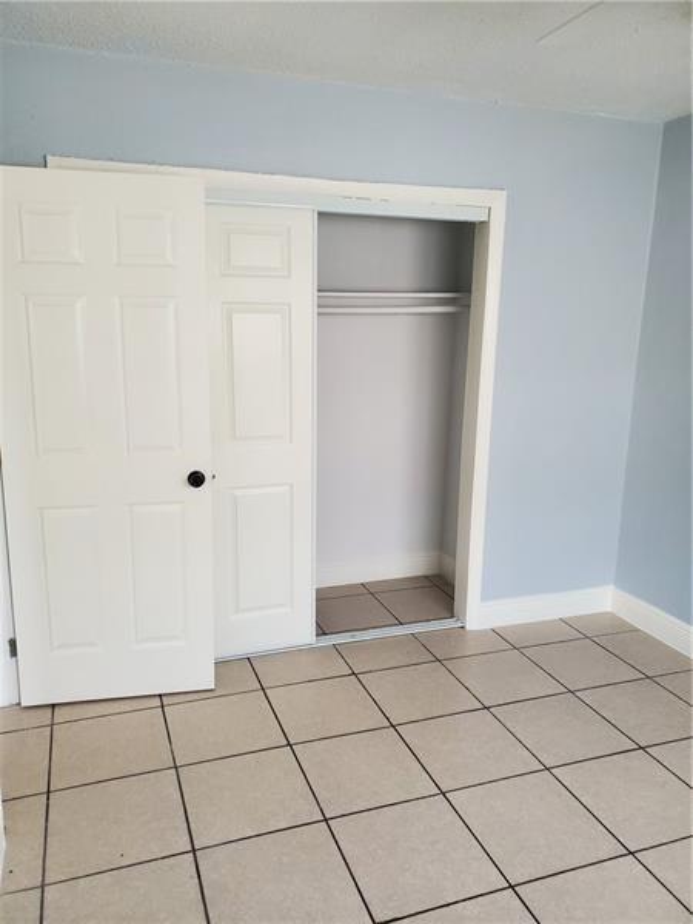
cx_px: 346
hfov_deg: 53.1
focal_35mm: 26
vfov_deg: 67.3
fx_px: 694
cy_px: 462
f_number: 2.4
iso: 250
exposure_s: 1/50
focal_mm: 4.3
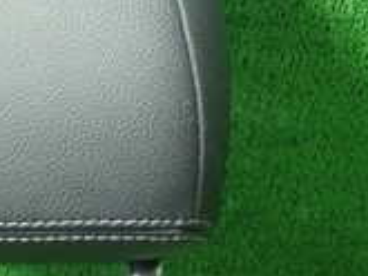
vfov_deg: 13.4
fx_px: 1160
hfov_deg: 17.3
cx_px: -51
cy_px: 283
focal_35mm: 109
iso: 800
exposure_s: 1/100
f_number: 2.3
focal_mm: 5.5
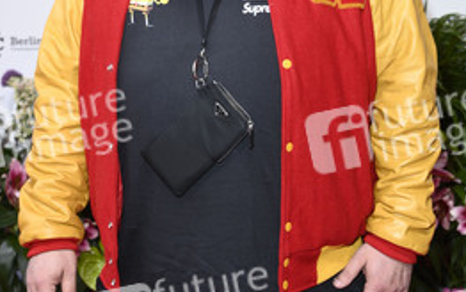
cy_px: 43
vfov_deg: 12.0
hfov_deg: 19.1
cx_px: 235
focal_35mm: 109
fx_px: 1385
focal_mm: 70
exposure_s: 1/200
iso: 500
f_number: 5.6
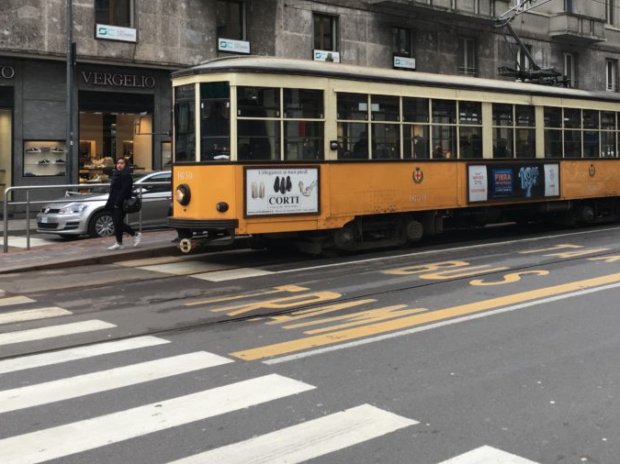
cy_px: 137
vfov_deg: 32.4
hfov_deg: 42.5
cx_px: 400
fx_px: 788
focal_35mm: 44
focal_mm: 4.15
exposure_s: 1/100
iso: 32
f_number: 2.2
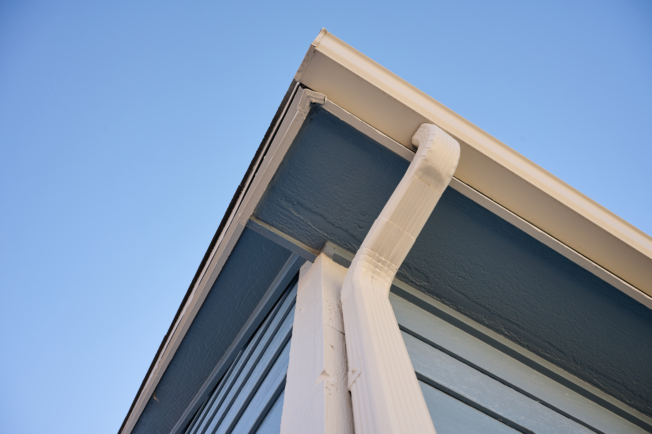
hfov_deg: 69.4
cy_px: 217
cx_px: 326
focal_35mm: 26
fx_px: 471
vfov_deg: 49.5
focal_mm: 26
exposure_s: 1/160
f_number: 8
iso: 140
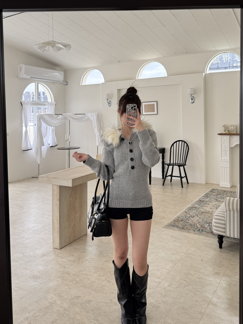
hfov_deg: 56.8
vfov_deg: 71.6
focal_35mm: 24
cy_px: 162
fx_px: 225
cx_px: 122
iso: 80
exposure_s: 1/402
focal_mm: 6.76
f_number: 1.78
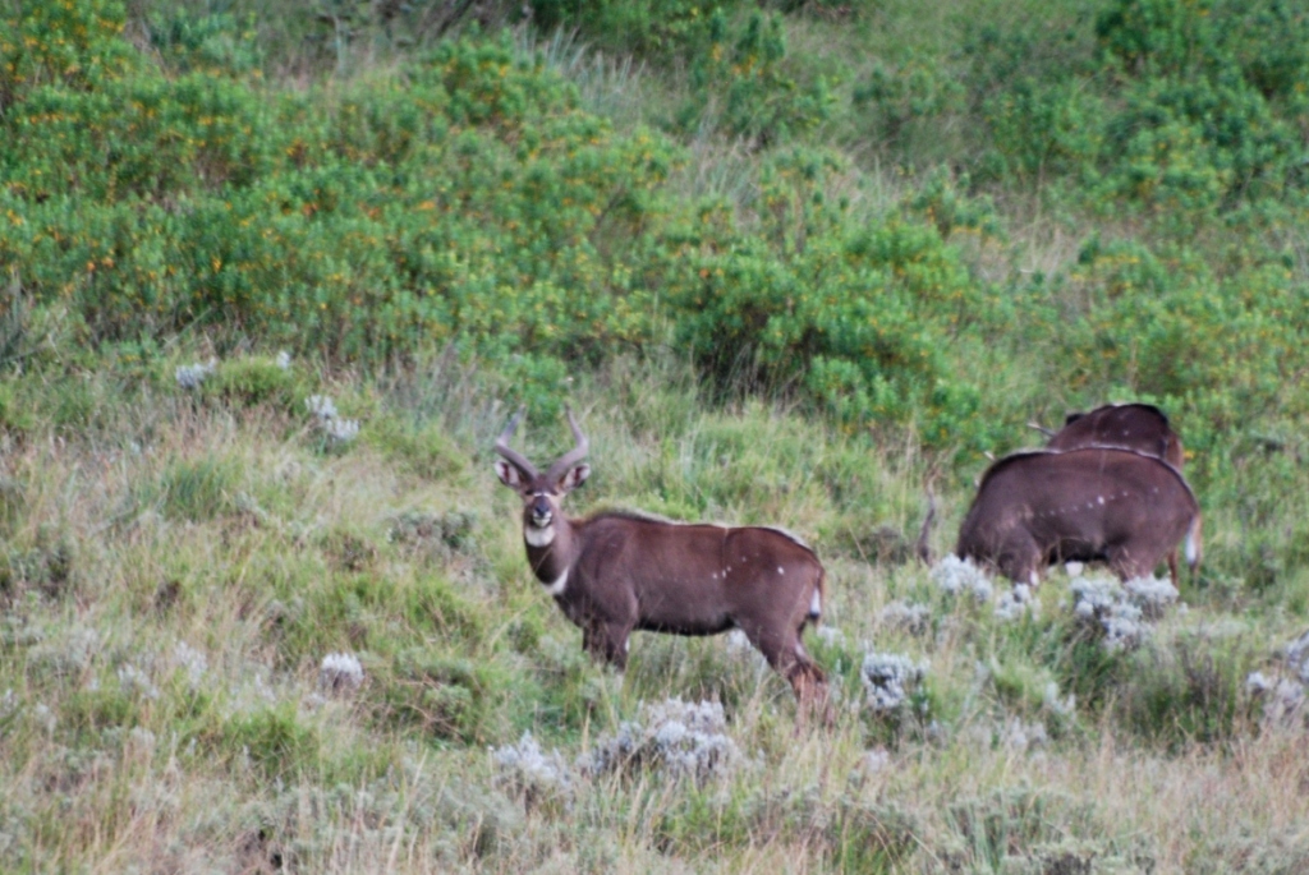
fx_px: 16378
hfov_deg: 4.6
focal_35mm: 450
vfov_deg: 3.1
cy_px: 438
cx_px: 654
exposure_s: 1/60
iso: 400
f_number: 5.6
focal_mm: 300
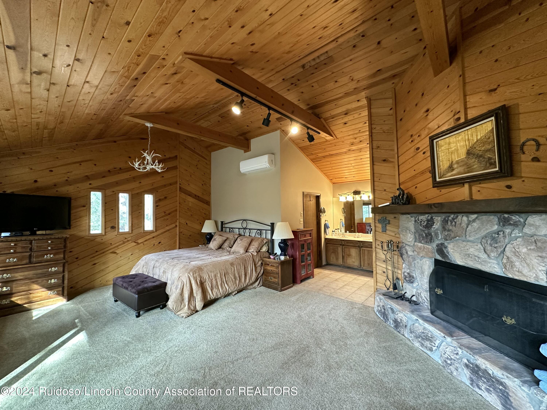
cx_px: 274
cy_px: 205
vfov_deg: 85.7
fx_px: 221
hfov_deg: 102.1
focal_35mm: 14
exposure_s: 1/60
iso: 320
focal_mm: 2.22
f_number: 2.2
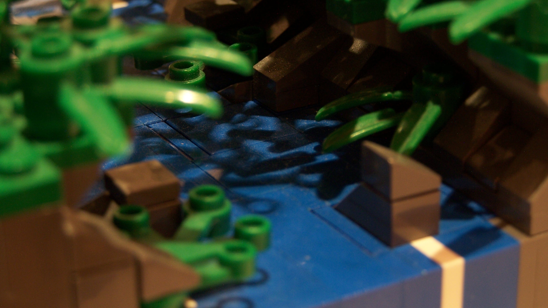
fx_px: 1497
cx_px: 273
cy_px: 135
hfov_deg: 20.7
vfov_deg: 11.8
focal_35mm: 103
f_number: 3.2
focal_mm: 15.6
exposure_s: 1/3
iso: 80
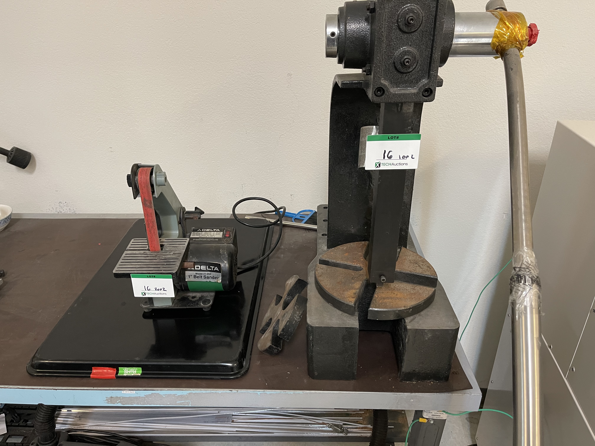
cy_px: 223
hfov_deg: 67.3
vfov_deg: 53.1
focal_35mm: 26
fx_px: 447
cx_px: 298
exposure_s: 1/60
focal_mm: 5.1
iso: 320
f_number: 1.6
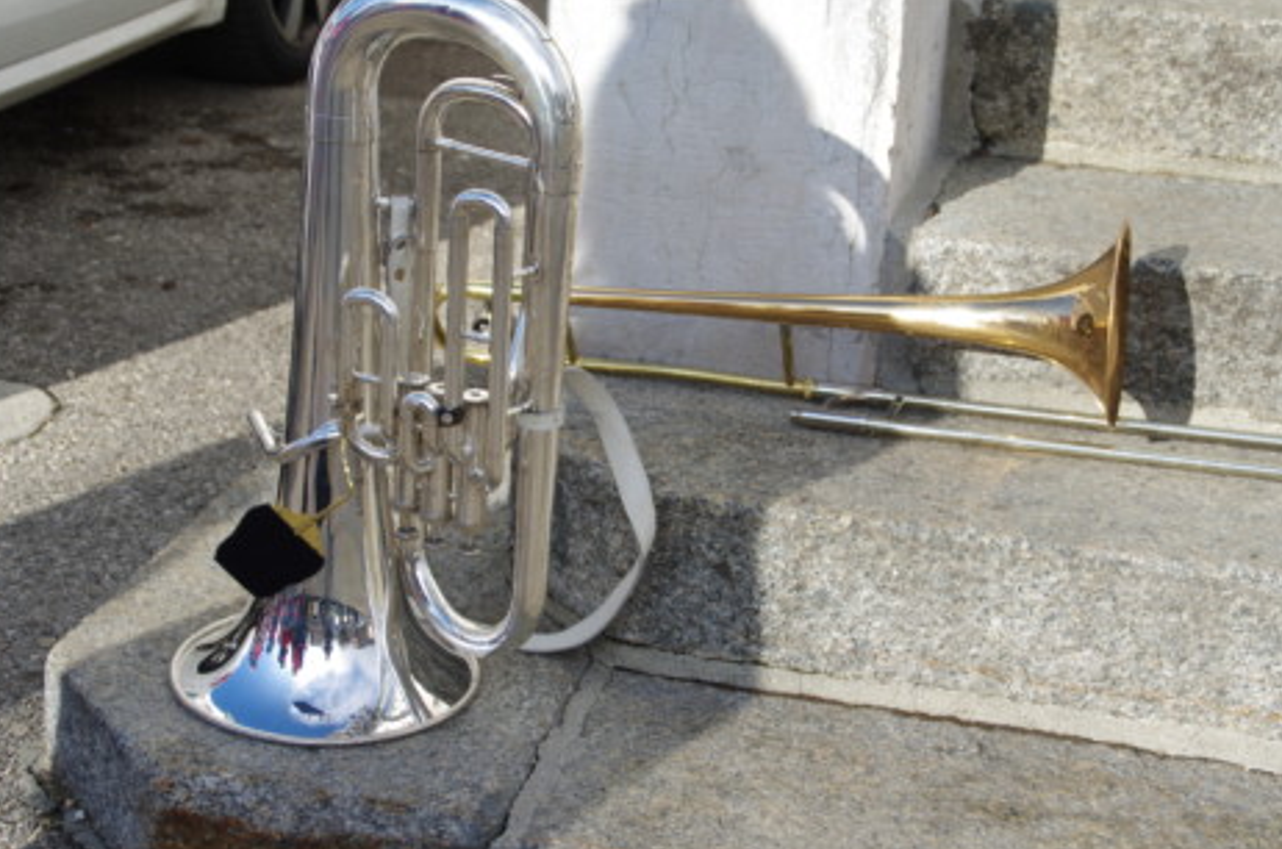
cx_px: 655
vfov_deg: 17.4
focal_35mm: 78
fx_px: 2772
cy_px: 431
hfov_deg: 26.0
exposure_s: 1/250
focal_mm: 48
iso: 100
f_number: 7.1
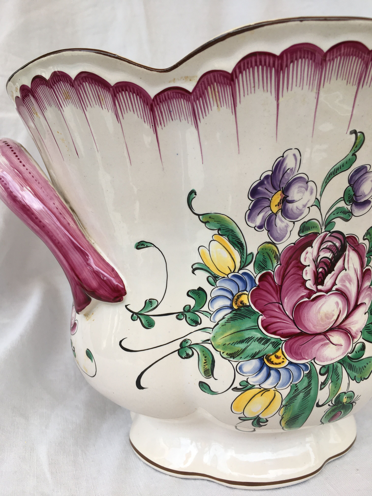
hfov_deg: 48.2
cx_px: 186
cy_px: 248
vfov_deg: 61.7
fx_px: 416
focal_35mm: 29
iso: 25
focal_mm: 4.15
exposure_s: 1/674
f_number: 2.2
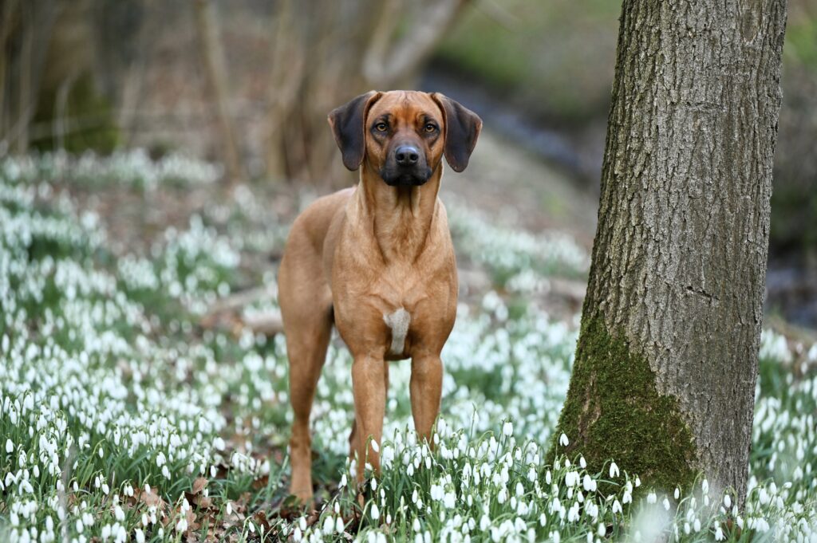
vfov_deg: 8.8
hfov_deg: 13.3
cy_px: 272
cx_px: 408
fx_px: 3515
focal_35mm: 155
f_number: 2.8
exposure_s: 1/160
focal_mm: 155
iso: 560
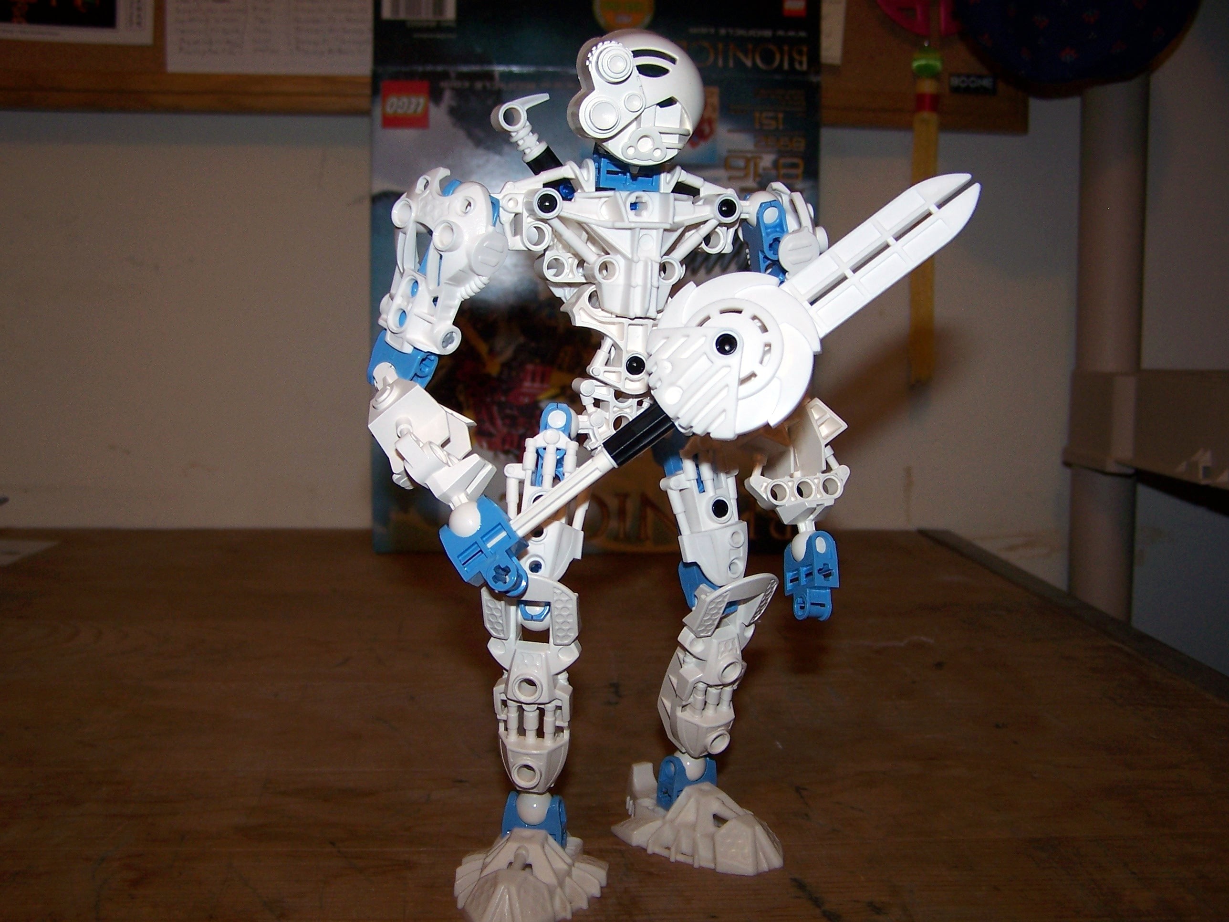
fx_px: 1349
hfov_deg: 49.0
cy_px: 461
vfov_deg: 37.7
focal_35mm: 38
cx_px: 614
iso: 80
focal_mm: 6.3
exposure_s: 1/15
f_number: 2.8
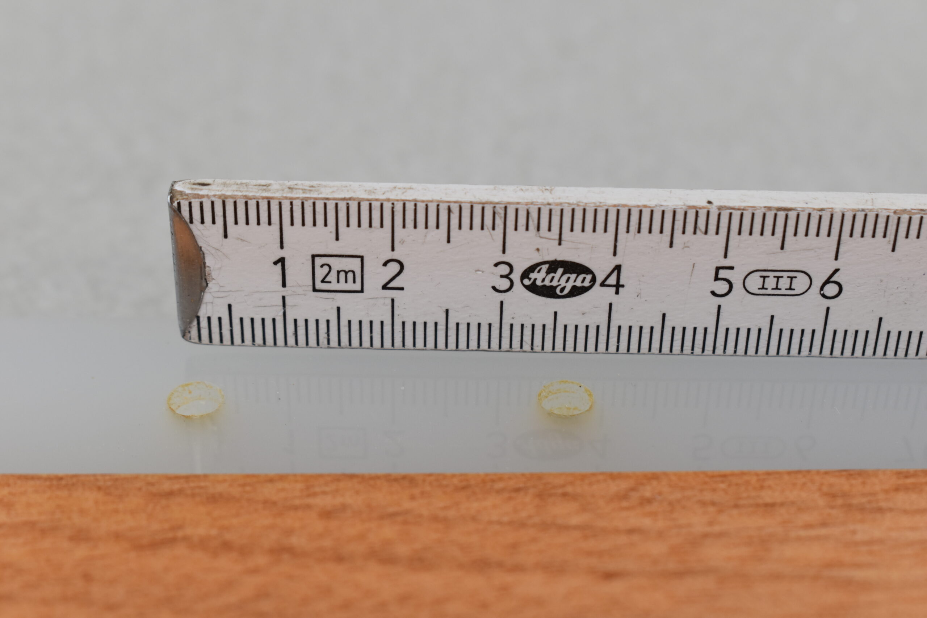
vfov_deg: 18.9
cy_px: 309
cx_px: 464
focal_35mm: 72
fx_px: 1854
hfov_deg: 28.1
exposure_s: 1/60
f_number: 8
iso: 400
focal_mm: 48
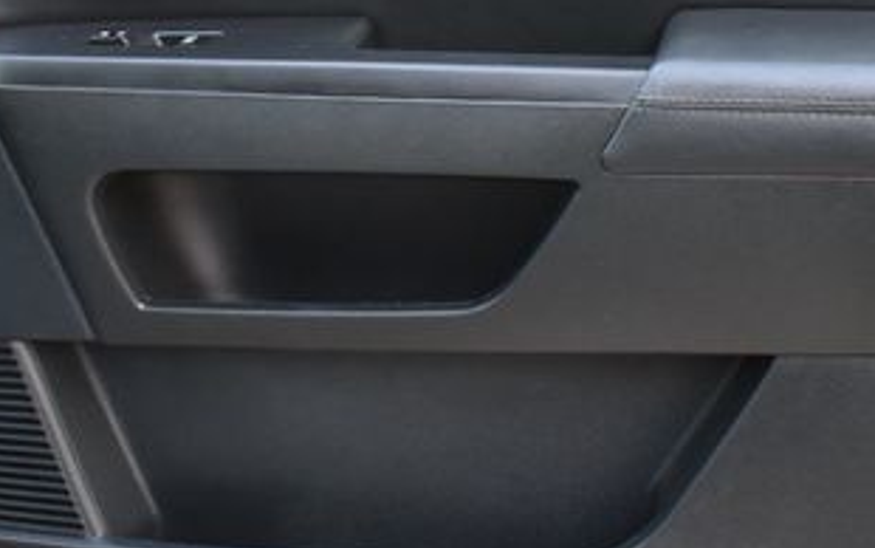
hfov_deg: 32.5
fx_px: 1503
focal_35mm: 63
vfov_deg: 20.6
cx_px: 423
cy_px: 212
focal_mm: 20
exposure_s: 1/15
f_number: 6.3
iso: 720
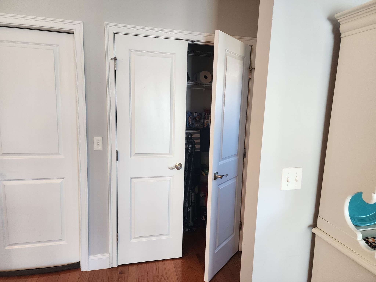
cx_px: 188
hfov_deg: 73.9
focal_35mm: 23
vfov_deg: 58.9
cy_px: 141
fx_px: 250
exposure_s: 1/120
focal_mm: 6.4
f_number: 1.8
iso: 200
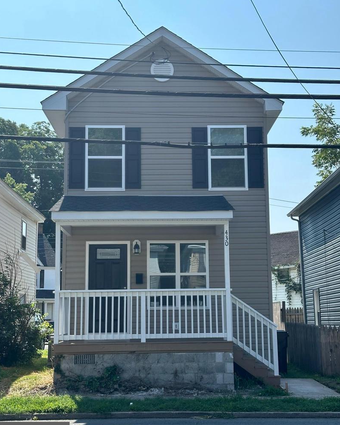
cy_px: 215
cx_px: 168
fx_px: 641
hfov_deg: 29.7
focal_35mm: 51
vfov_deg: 36.6
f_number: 1.78
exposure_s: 1/3731
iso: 64
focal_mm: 6.86
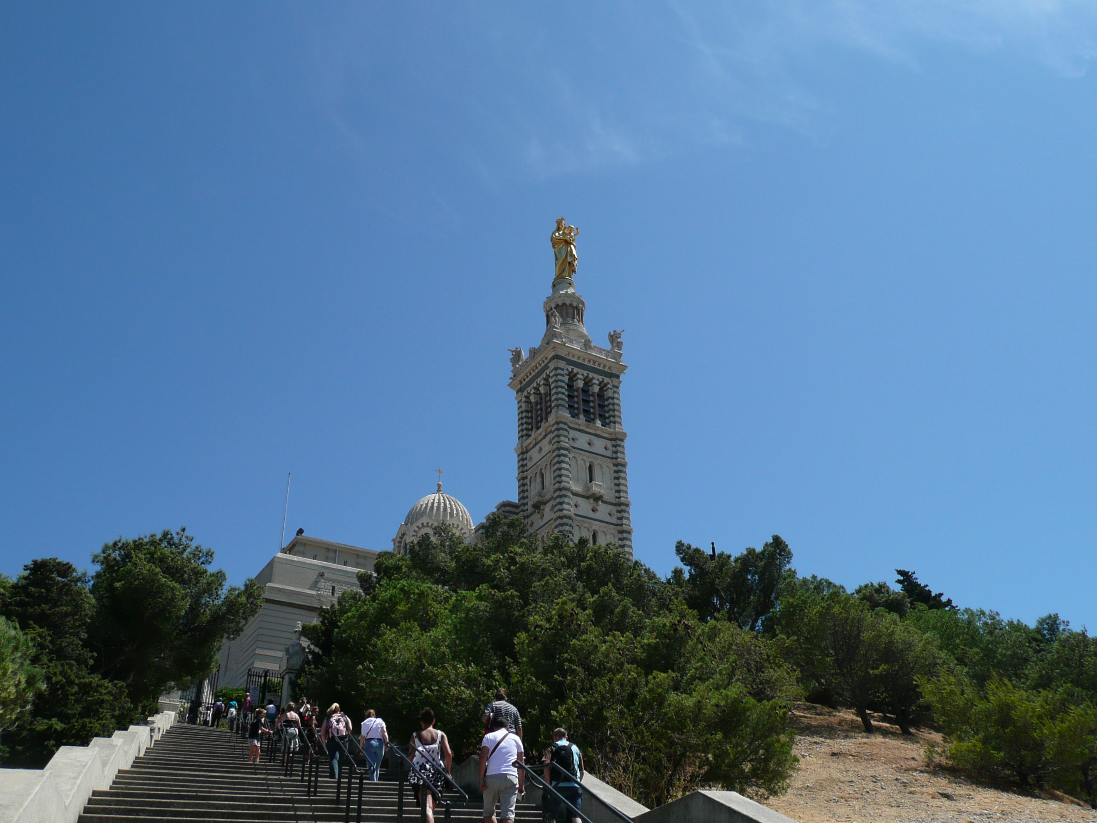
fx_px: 1014
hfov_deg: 56.8
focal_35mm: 32
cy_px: 412
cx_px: 548
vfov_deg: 44.2
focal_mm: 5.2
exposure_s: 1/1300
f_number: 3.5
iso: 100
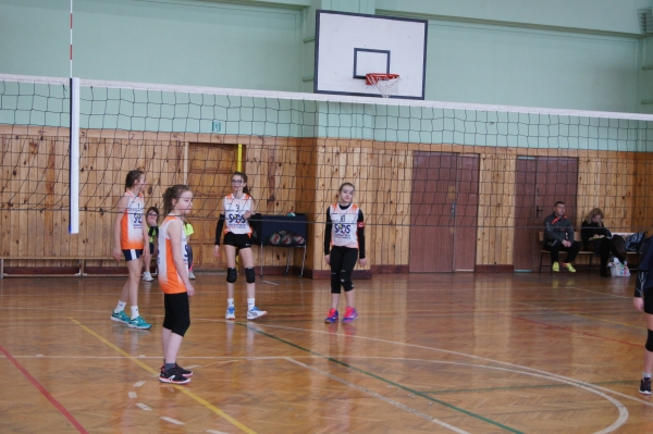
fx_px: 1087
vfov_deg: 22.6
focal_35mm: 60
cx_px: 326
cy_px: 217
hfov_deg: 33.4
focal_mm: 40
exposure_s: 1/80
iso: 800
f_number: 5.6
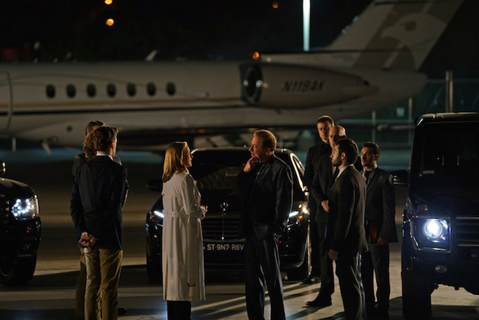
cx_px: 240
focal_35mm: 174
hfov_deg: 11.8
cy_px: 160
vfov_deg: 7.9
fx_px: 2315
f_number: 2.8
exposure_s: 1/60
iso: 500
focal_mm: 174
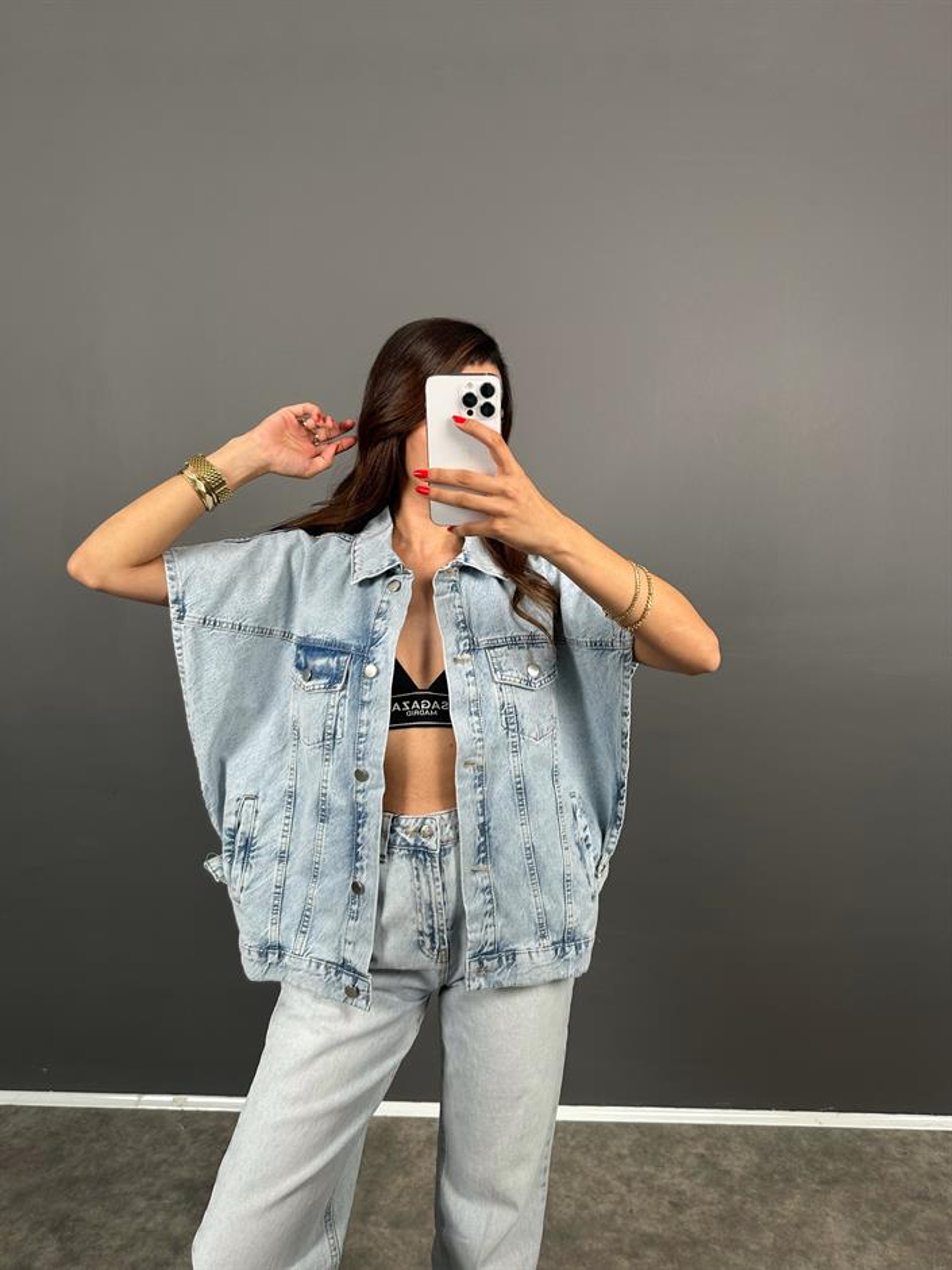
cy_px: 635
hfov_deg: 56.8
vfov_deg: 71.6
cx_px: 476
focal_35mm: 24
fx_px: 880
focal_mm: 6.86
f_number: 1.78
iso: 80
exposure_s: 1/121
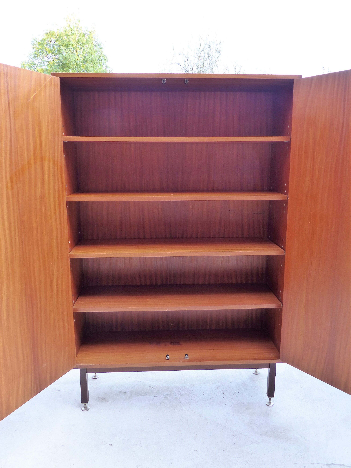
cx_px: 176
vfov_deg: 63.4
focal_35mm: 28
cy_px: 234
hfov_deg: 49.7
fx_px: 379
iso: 320
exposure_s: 1/100
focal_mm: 5
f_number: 2.8
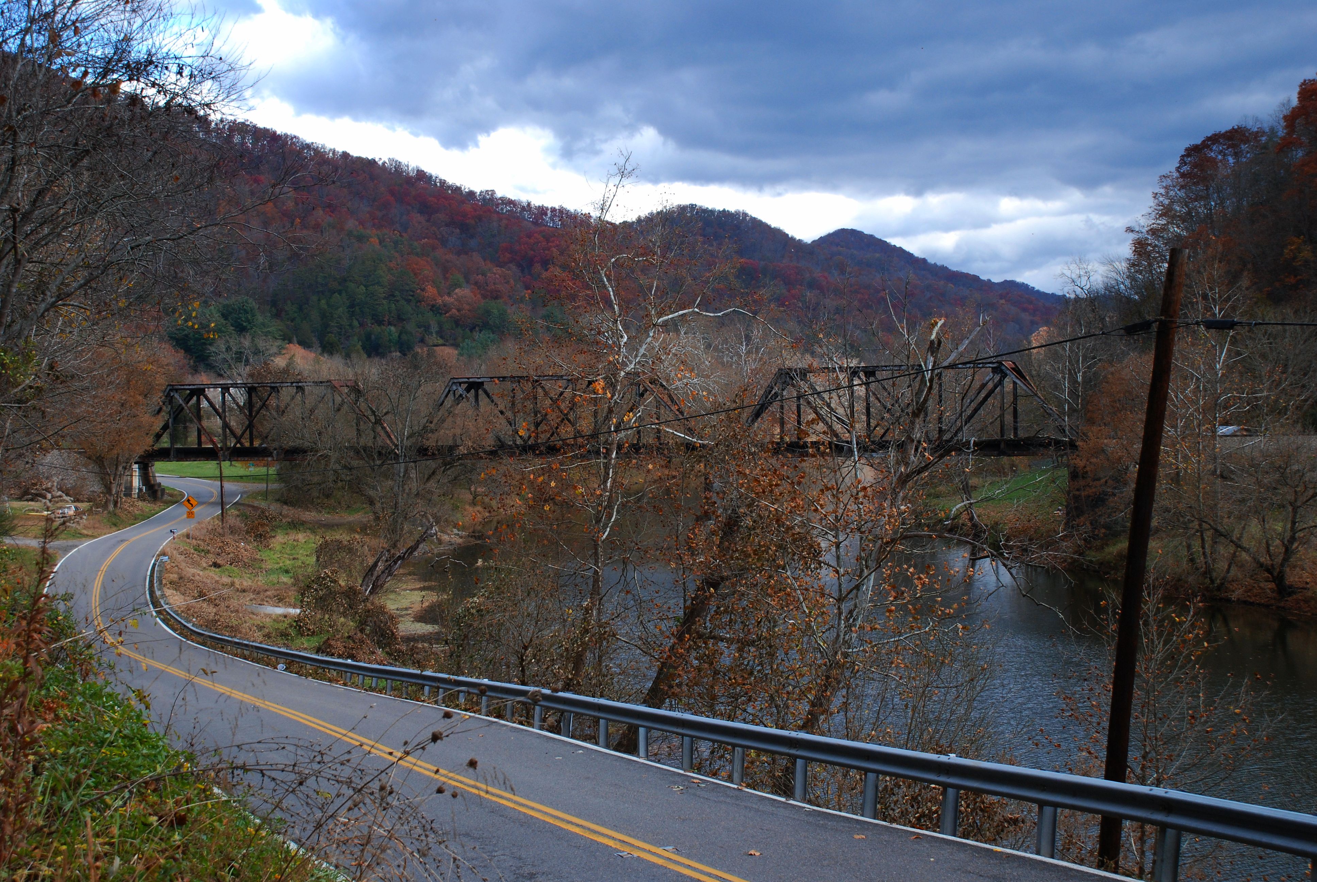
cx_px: 658
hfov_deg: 41.1
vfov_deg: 28.2
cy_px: 441
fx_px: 1758
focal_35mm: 48
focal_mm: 32
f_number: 9
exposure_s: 1/250
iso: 400
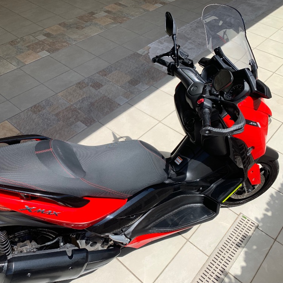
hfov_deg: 52.1
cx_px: 109
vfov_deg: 52.5
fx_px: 287
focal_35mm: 31
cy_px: 140
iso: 25
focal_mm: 4.25
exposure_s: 1/1001
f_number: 1.8
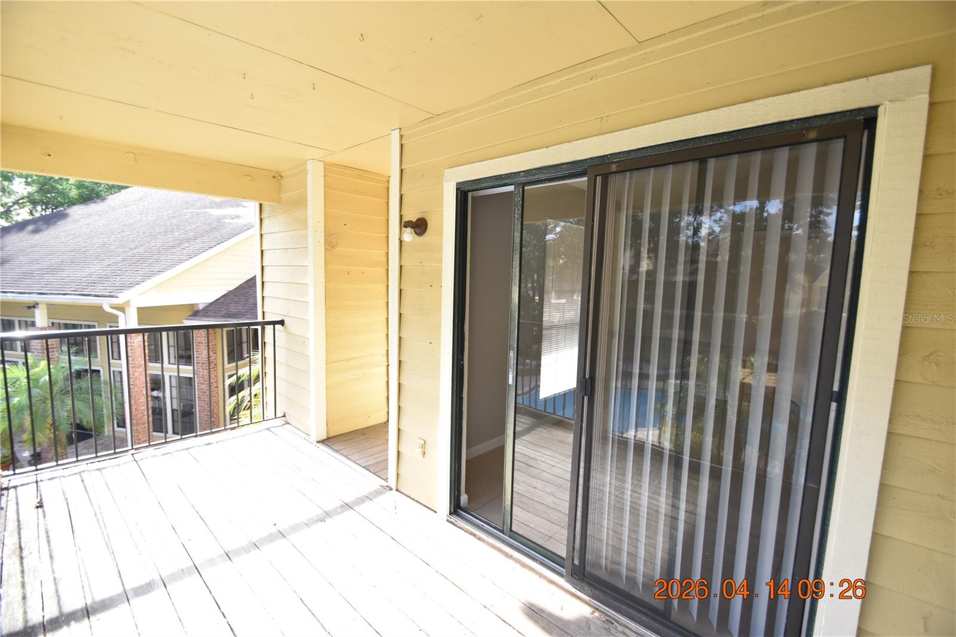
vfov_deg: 77.3
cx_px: 478
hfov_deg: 100.4
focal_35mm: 15
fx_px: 398
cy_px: 318
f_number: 3.5
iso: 800
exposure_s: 1/500
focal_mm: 10
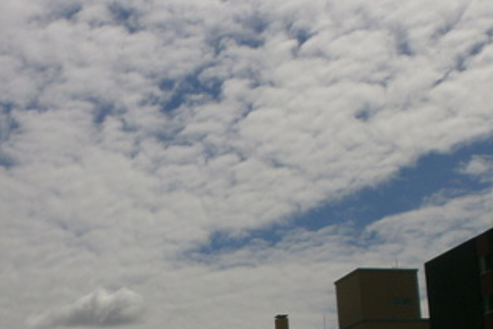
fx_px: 863
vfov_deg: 20.4
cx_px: 66
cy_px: 377
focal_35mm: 63
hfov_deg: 30.7
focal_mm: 4.8
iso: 100
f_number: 10
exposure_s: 1/800
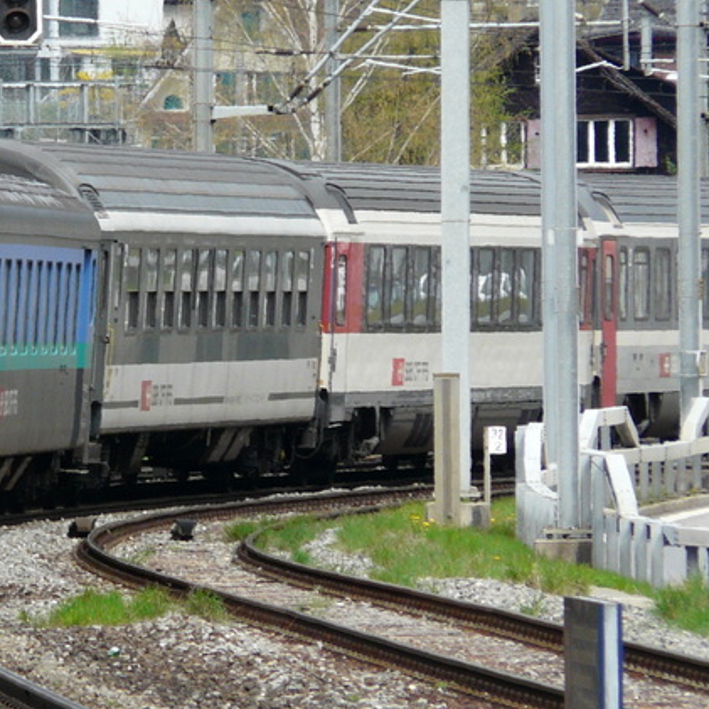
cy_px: 301
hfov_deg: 2.1
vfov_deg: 2.1
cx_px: 19
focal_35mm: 835
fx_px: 19349
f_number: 5.6
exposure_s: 1/200
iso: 100
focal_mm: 65.3
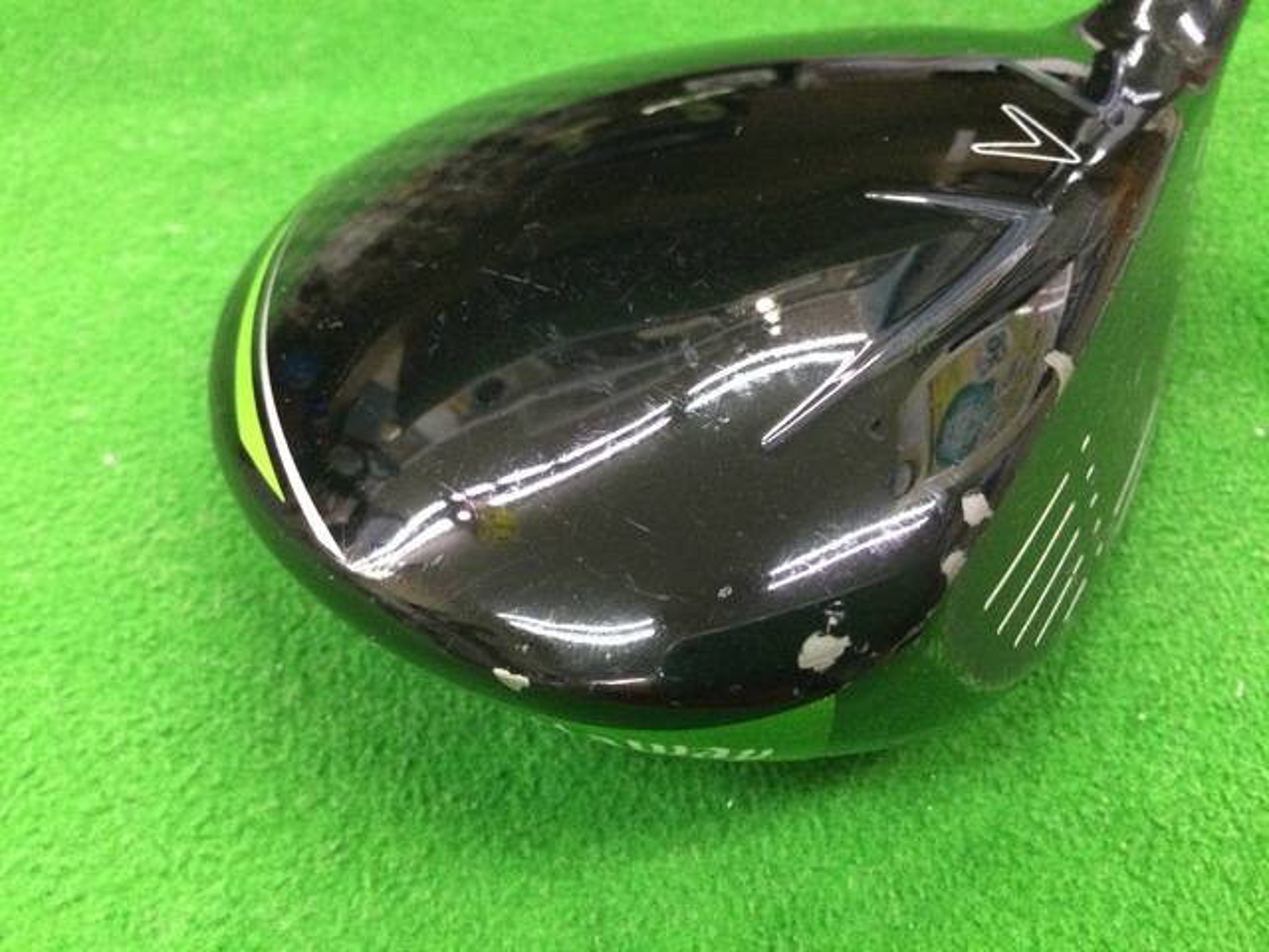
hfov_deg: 58.4
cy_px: 476
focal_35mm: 31
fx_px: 1136
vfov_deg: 45.4
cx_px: 634
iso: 200
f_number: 2.4
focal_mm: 3.3
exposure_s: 1/24
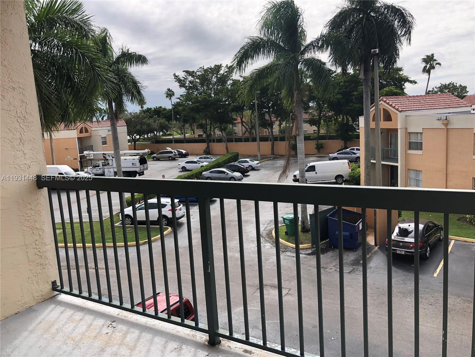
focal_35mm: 28
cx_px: 238
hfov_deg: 63.4
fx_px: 384
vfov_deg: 49.7
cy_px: 178
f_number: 1.8
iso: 20
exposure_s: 1/1350
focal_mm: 4
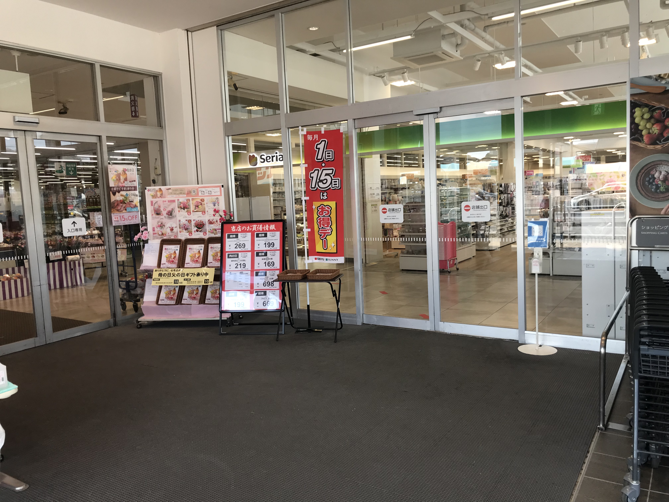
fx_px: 541
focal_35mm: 28
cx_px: 334
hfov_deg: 63.4
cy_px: 251
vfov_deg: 49.7
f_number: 1.8
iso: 20
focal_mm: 3.99
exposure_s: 1/168
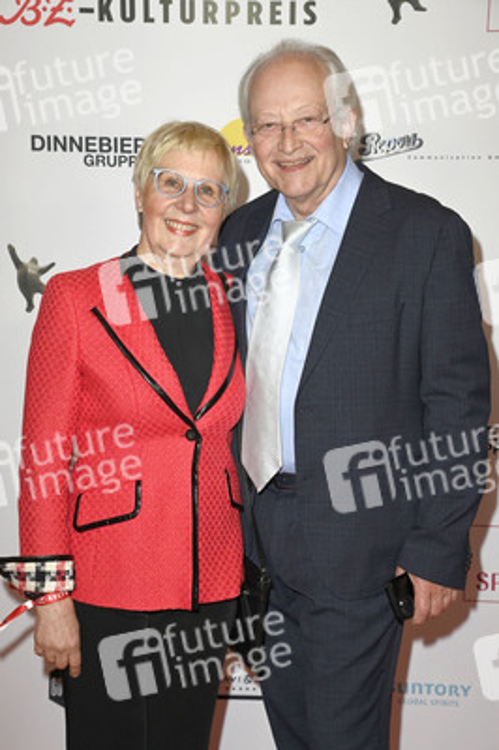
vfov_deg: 30.5
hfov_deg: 20.6
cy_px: 375
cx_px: 250
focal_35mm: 66
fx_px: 1375
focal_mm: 66
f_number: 7.1
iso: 640
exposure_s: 1/250
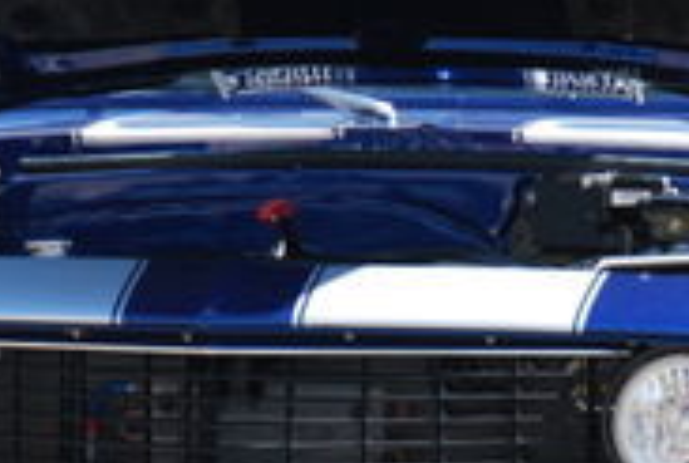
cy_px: 312
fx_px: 15080
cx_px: 271
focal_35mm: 786
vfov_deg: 1.8
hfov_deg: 2.6
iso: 400
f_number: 5.6
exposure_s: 1/500
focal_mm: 150
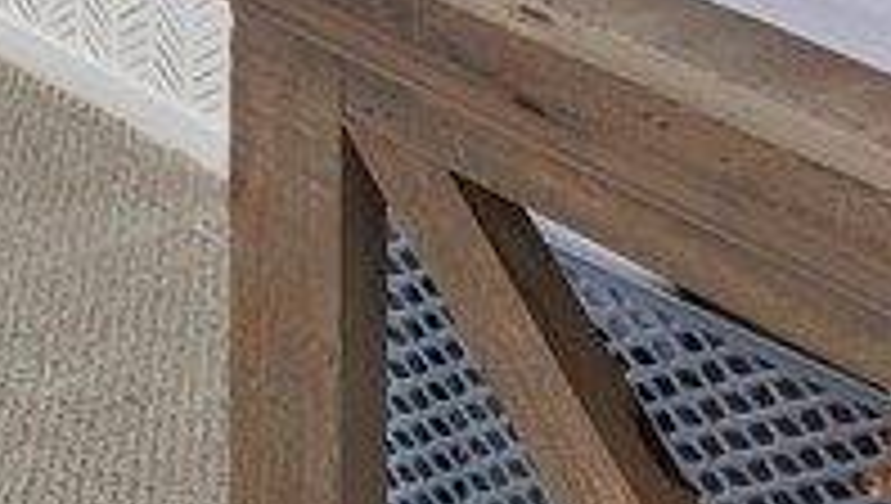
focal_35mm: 90
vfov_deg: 9.9
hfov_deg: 14.2
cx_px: -1332
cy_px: -1048
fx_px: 2129
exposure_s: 1/5
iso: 250
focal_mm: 8
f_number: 8
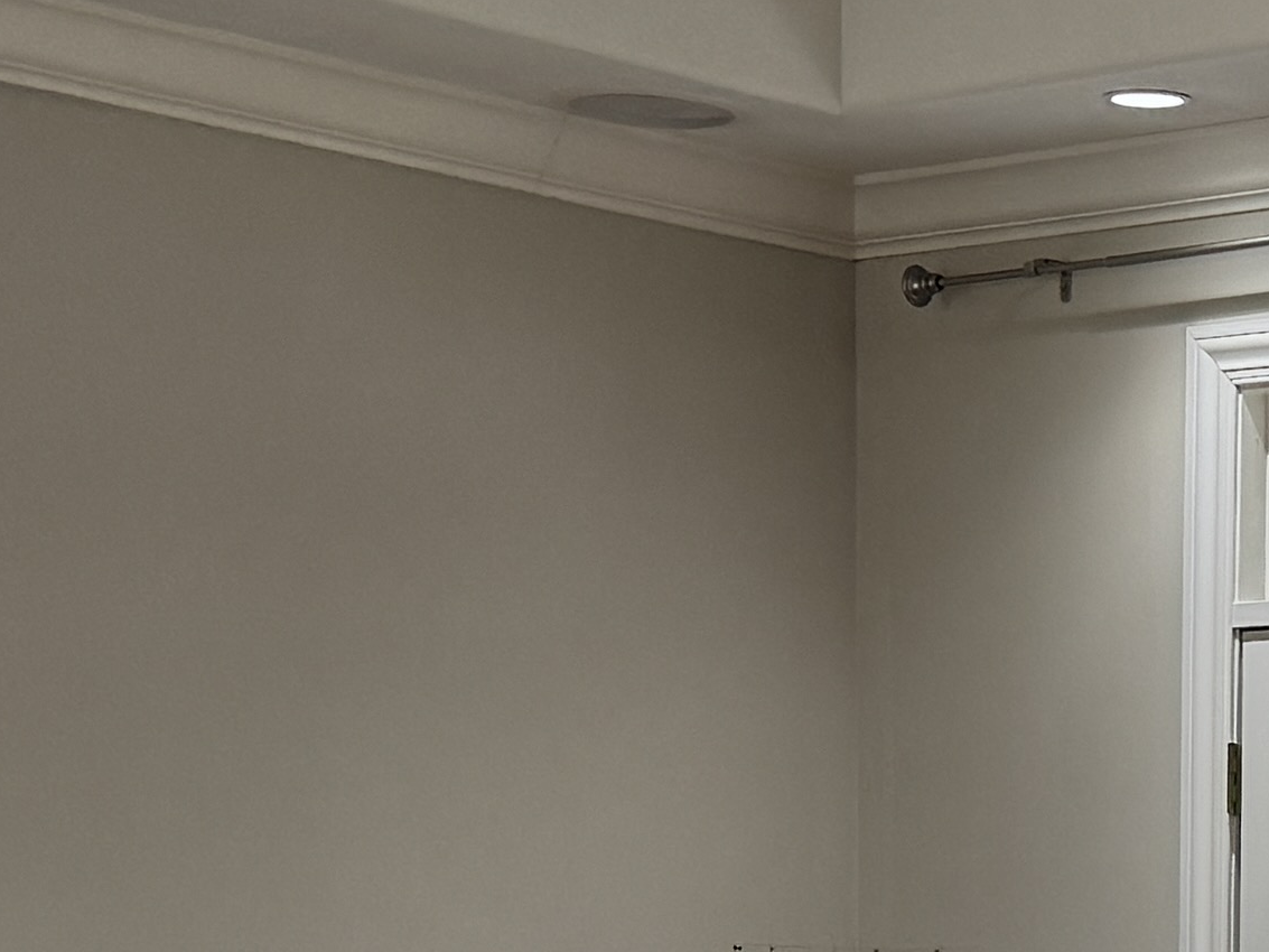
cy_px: 1460
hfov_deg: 15.7
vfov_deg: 11.7
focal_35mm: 121
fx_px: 4436
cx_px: 1464
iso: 160
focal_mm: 6.76
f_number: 1.78
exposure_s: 1/120
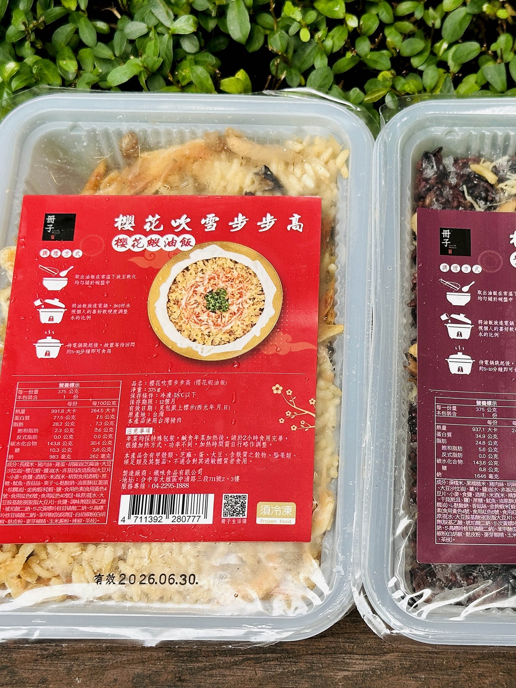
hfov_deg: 22.4
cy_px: 345
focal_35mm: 65
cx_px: 373
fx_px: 1292
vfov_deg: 29.8
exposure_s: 1/142
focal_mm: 6.86
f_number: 1.78
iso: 50
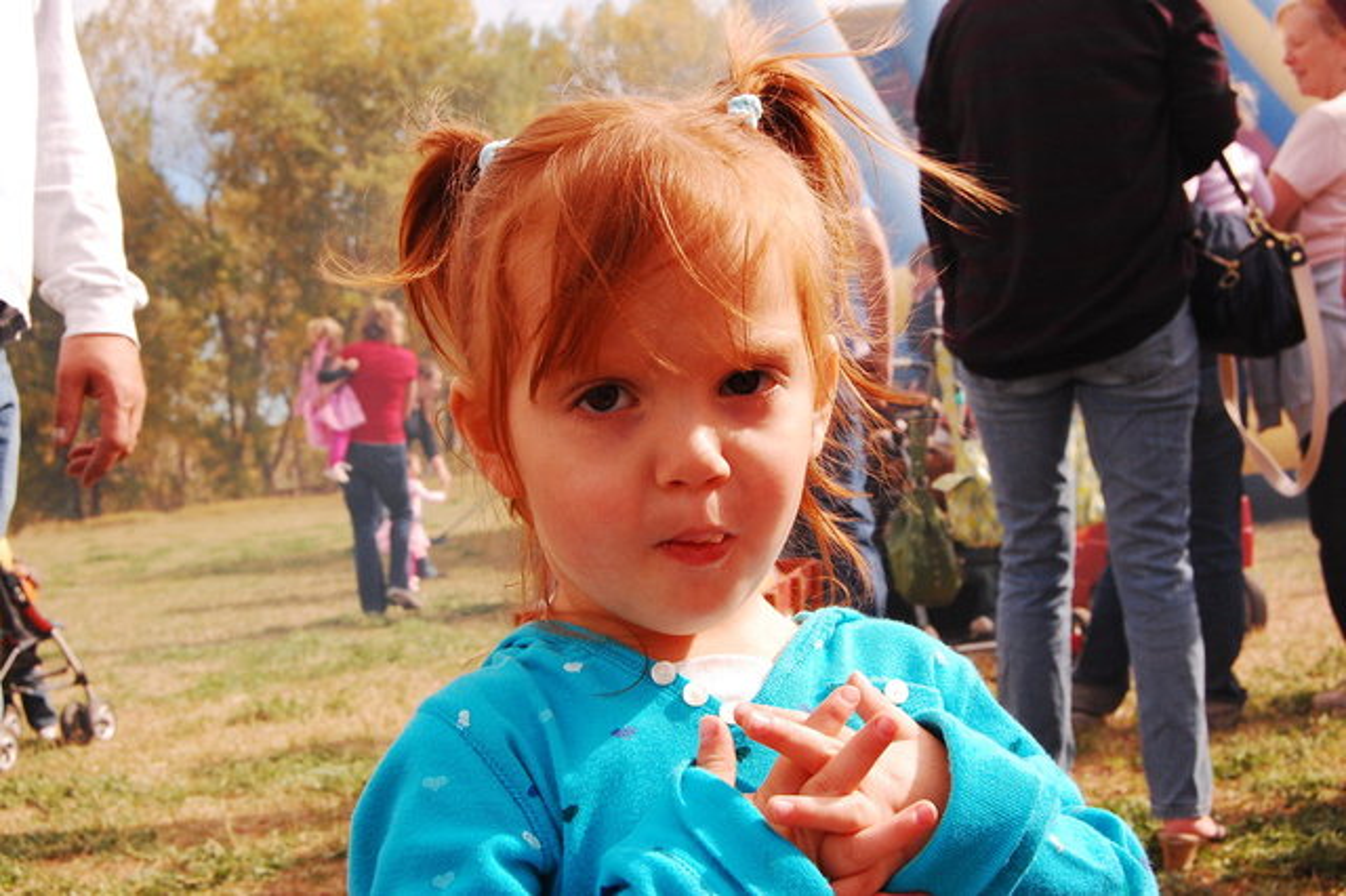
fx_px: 1794
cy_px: 448
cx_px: 673
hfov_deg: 41.1
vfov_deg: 28.0
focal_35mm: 48
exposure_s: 1/500
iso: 800
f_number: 13
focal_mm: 32
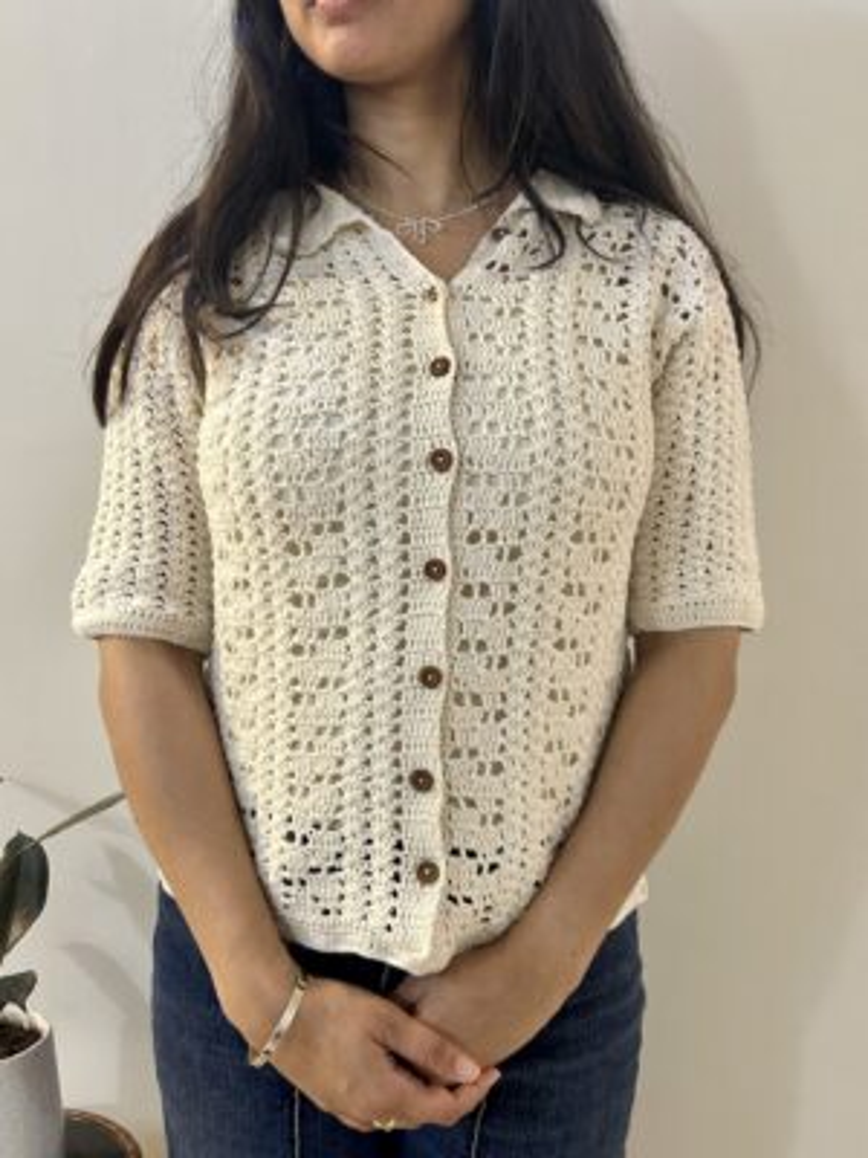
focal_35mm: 26
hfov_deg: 53.1
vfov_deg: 67.3
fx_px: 869
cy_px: 579
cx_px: 434
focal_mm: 5.7
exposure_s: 1/50
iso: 200
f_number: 1.5
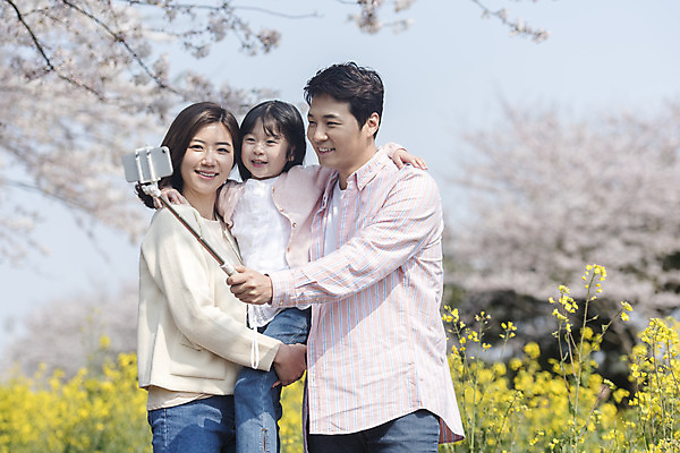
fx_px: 1851
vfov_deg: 14.0
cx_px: 340
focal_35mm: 98
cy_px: 226
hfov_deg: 20.8
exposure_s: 1/1000
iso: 250
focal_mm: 98
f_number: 3.2
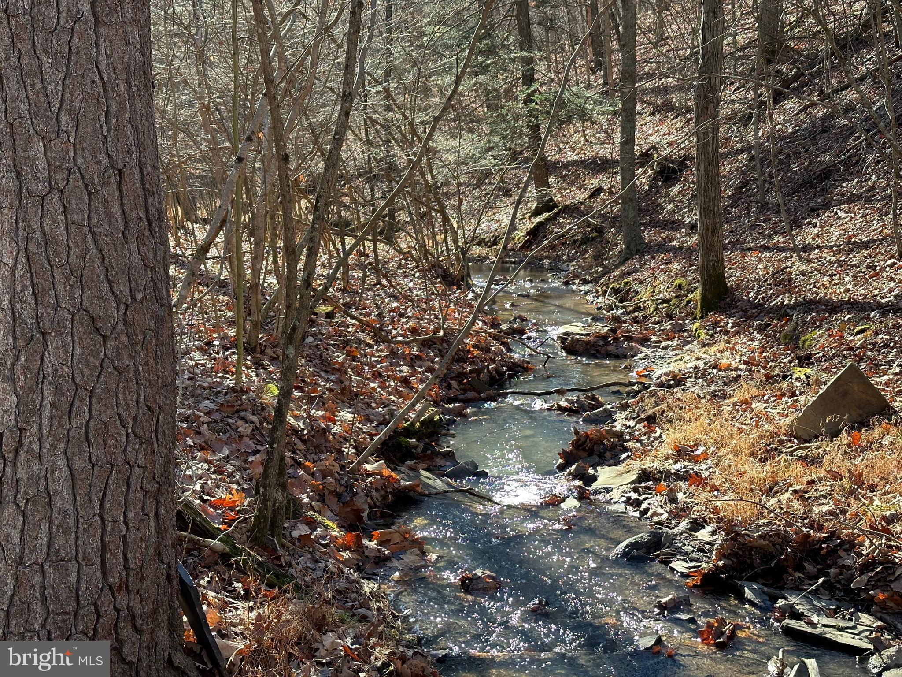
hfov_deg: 39.7
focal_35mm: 48
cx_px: 451
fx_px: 1251
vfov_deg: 30.3
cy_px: 338
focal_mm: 6.86
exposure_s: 1/396
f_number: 1.78
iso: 64
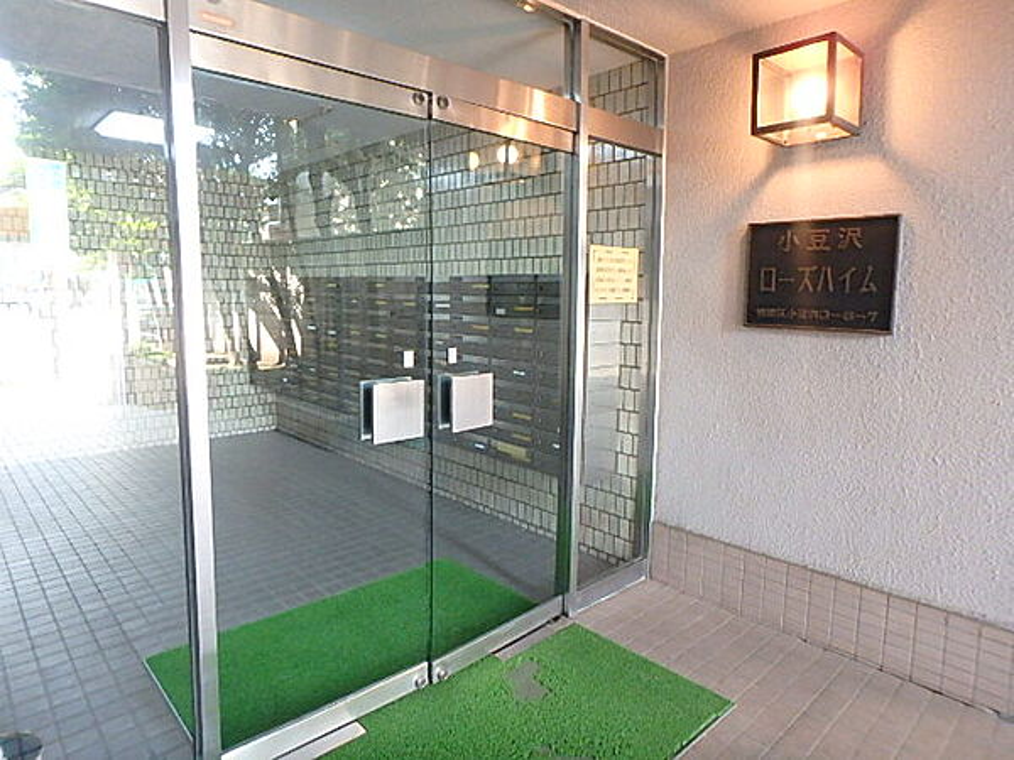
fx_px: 615
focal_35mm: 21
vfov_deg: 63.4
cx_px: 507
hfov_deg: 79.0
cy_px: 380
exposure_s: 1/25
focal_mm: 3.7
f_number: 3.5
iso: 800
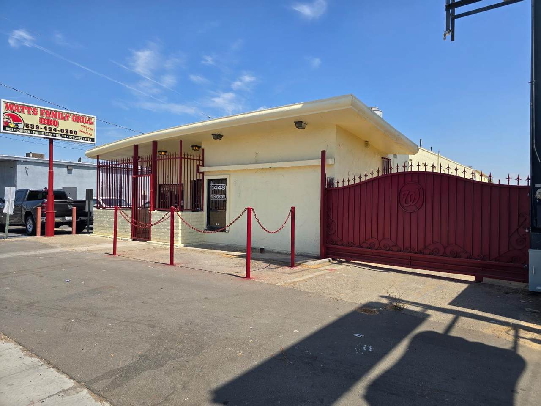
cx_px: 270
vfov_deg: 58.9
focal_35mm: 23
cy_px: 203
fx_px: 359
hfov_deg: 73.9
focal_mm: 6.3
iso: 12
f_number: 1.7
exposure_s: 1/752
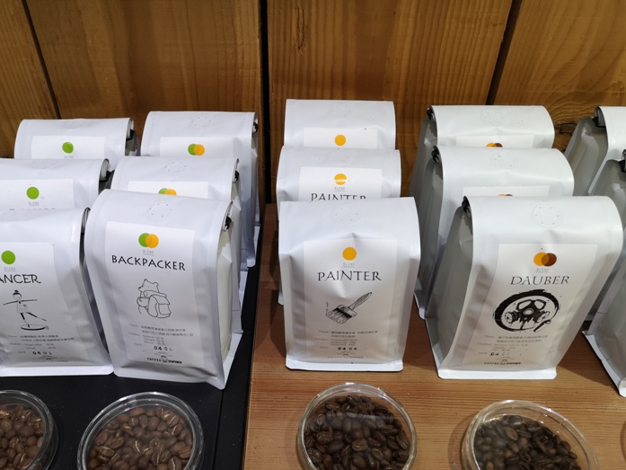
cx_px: 292
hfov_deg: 58.3
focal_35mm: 31
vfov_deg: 45.4
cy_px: 264
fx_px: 561
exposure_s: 1/40
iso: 200
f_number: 1.8
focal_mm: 3.95
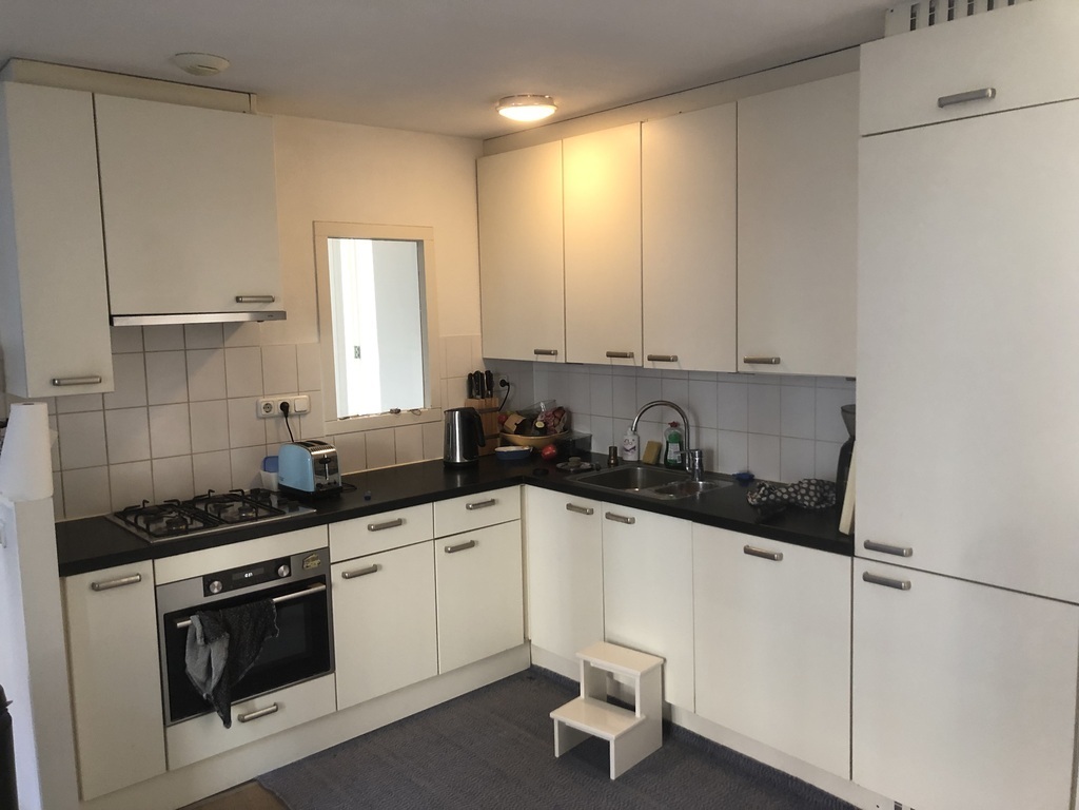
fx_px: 873
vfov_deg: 49.7
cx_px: 540
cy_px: 405
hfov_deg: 63.4
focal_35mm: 28
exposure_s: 1/15
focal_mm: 3.99
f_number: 1.8
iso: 64
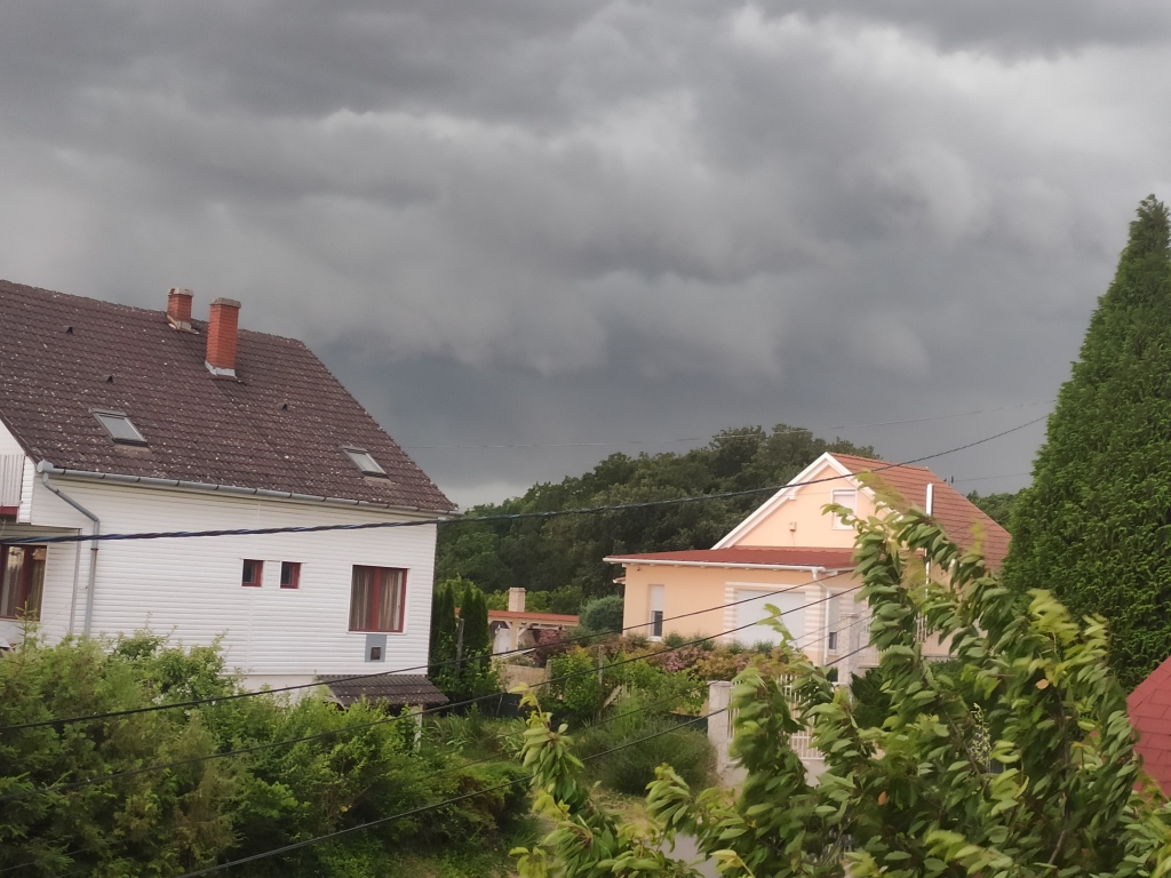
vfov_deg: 54.9
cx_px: 586
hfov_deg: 69.4
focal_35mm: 25
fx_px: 846
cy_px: 439
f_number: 1.79
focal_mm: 4.74
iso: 403
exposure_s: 1/33
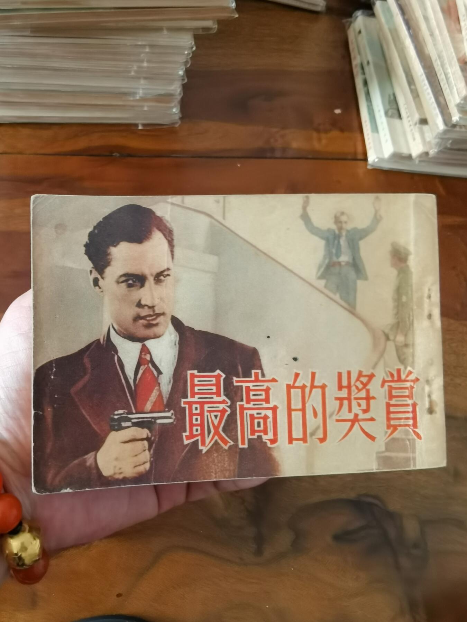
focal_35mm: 27
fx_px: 486
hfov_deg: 51.4
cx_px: 234
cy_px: 311
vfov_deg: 65.3
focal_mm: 2.26
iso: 320
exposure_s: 1/30
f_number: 2.2
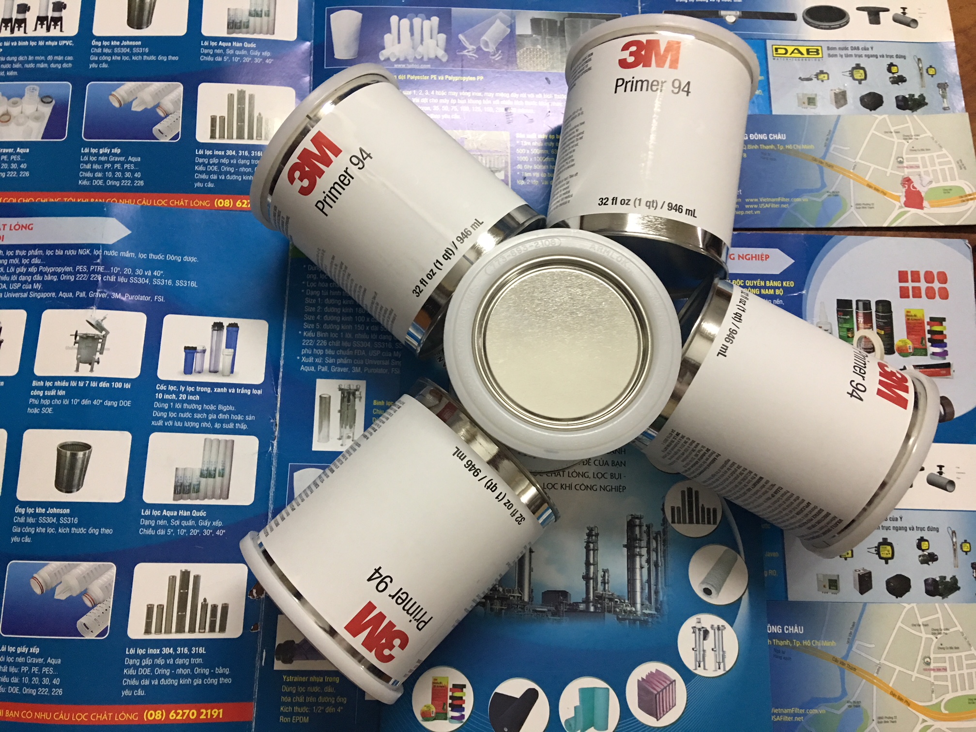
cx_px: 488
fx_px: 818
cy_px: 366
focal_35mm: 29
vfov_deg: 48.2
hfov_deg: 61.7
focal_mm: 4.15
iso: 100
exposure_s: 1/17
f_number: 2.2
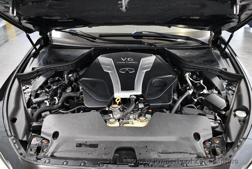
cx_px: 126
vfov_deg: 36.9
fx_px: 252
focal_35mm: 36
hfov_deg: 53.1
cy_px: 84
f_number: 3.5
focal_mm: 18
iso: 3200
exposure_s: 1/125
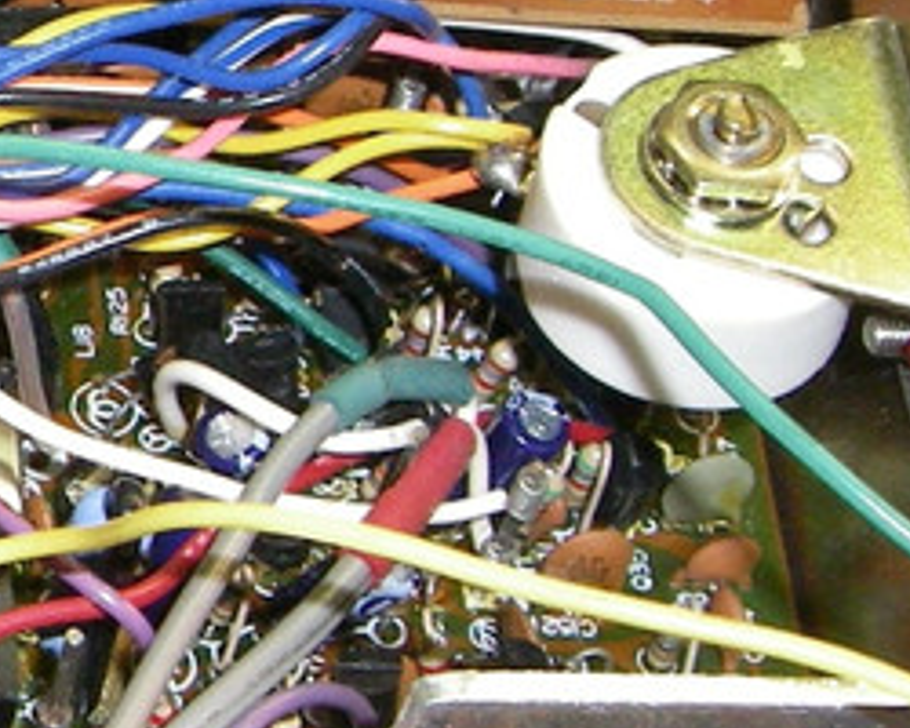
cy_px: 229
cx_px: -541
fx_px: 4255
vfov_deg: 9.8
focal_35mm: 158
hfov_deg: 11.6
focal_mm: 6.2
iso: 250
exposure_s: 1/50
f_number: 4.3
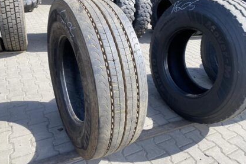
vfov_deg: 46.4
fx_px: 191
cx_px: 121
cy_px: 81
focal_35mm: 28
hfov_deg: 65.5
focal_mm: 4.25
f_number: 1.8
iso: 32
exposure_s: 1/757
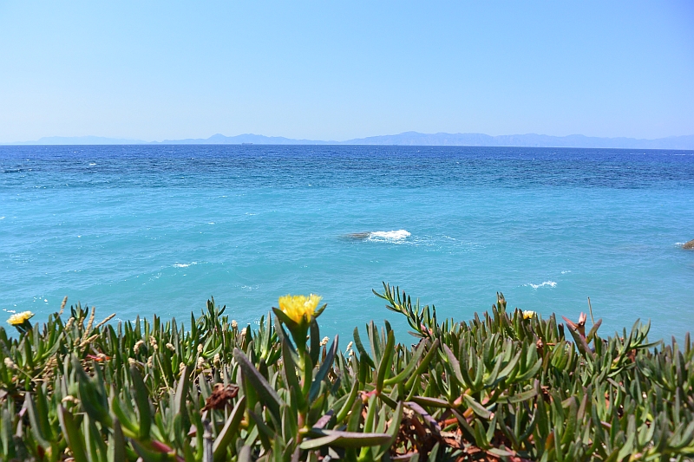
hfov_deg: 67.4
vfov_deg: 47.9
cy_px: 231
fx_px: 520
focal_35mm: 27
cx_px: 347
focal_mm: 10
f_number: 5
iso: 160
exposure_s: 1/1000
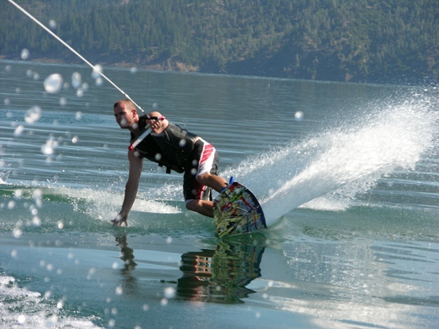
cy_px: 164
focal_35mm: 190
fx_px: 2410
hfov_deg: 10.4
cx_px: 220
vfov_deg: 7.8
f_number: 5.1
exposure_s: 1/250
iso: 50
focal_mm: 48.5
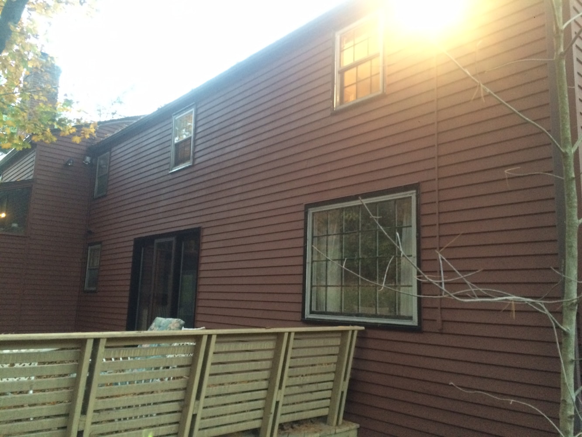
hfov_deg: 61.7
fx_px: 488
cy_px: 218
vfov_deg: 48.2
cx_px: 291
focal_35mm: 29
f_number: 2.2
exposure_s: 1/24
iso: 320
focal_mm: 4.15
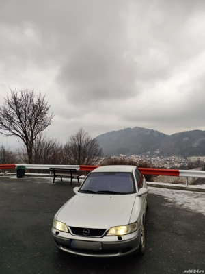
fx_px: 182
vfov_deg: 73.9
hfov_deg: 58.9
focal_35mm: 23
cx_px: 102
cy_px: 137
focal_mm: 6.19
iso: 50
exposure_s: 1/167
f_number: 1.65
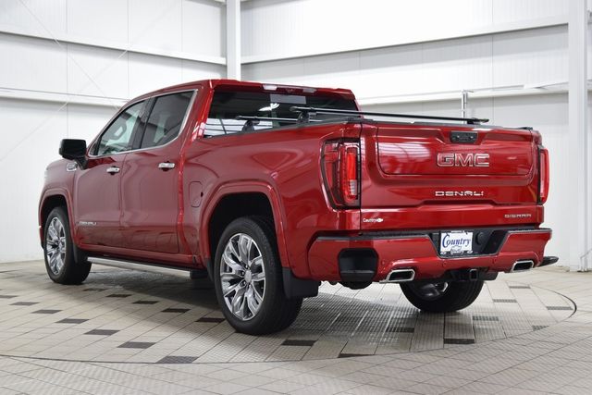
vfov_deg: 25.8
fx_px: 863
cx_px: 296
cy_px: 198
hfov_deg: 37.8
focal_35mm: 52
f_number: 6.3
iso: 640
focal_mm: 35
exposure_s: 1/15
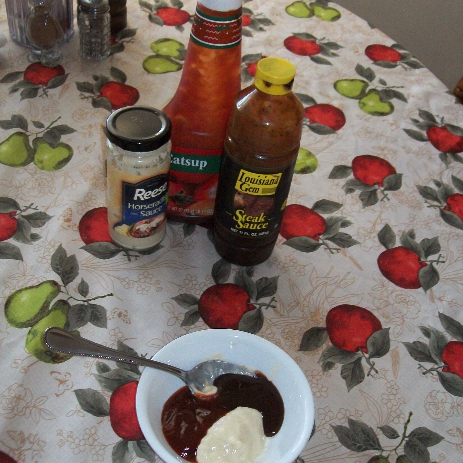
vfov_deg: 39.1
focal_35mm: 43
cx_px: 233
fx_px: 651
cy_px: 260
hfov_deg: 39.2
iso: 400
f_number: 2.7
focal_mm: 6
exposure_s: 1/30
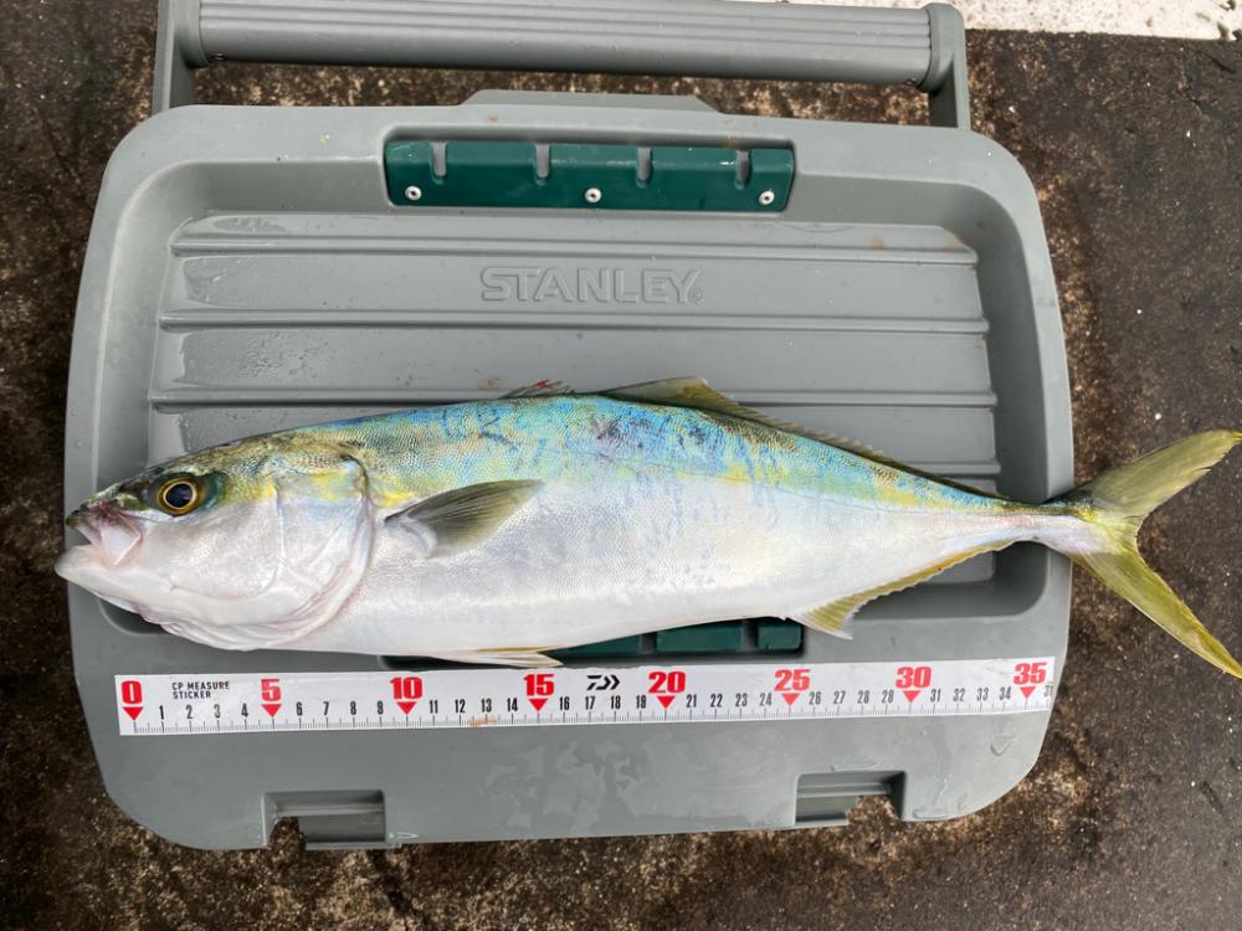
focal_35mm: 26
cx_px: 621
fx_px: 933
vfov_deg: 53.1
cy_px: 466
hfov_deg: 67.3
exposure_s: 1/122
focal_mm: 4.25
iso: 40
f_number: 1.8
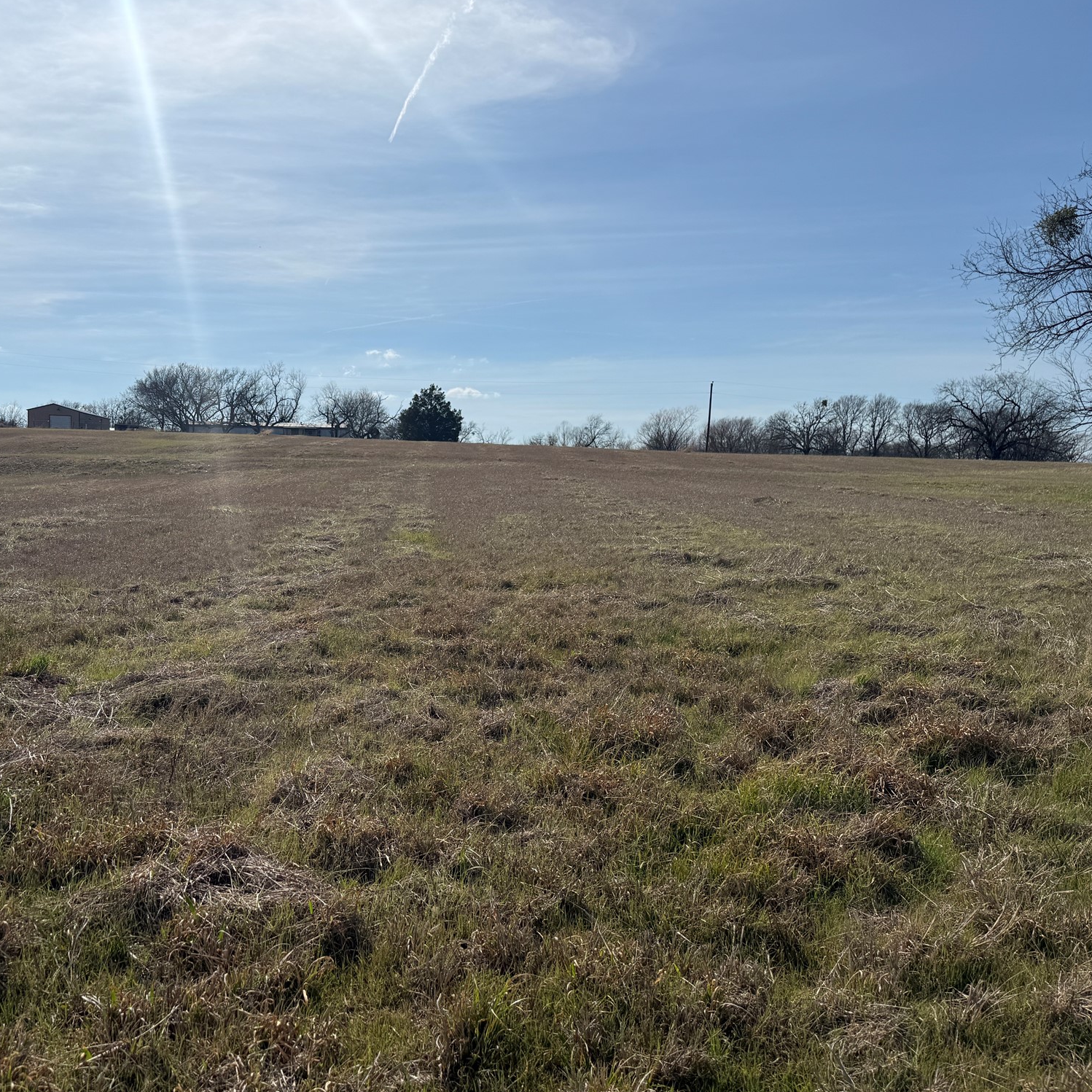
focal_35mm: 29
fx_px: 1035
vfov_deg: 55.6
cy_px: 541
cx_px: 435
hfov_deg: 55.2
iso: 80
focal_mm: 6.76
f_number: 1.78
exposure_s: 1/14286
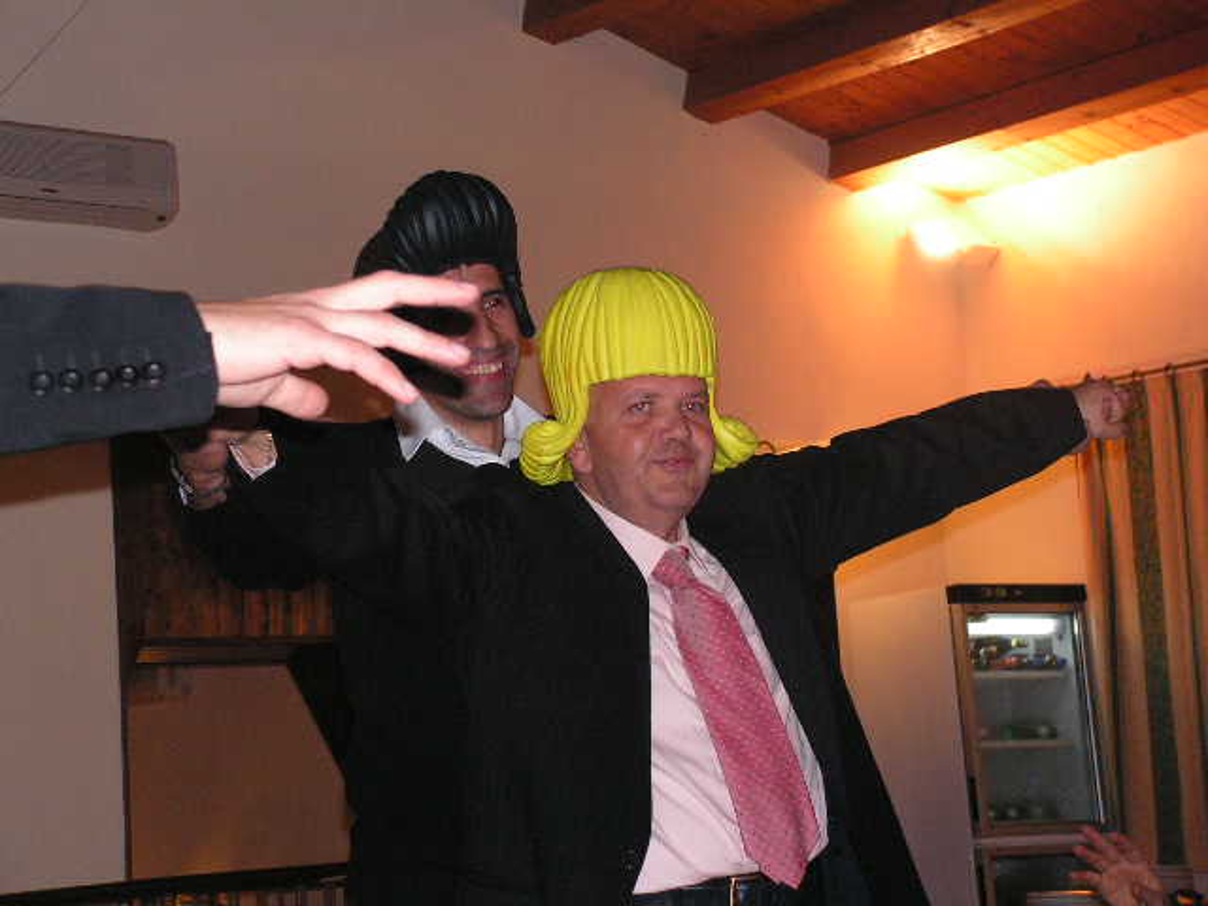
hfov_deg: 23.6
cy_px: 453
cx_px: 604
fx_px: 2896
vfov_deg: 17.8
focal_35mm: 83
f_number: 3.3
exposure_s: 1/80
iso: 200
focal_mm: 13.9
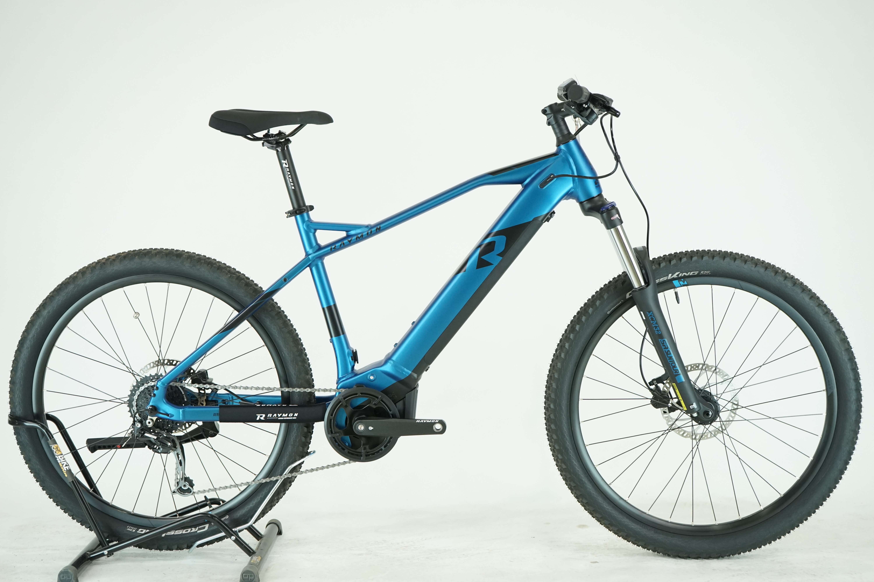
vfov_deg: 25.1
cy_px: 291
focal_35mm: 54
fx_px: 1311
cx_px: 437
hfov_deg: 36.9
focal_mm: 54
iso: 1600
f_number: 5.6
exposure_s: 1/200
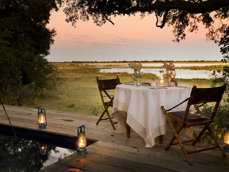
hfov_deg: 48.9
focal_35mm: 38
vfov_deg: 37.7
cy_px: 86
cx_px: 121
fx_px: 251
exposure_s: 1
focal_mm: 35
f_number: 8
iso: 200
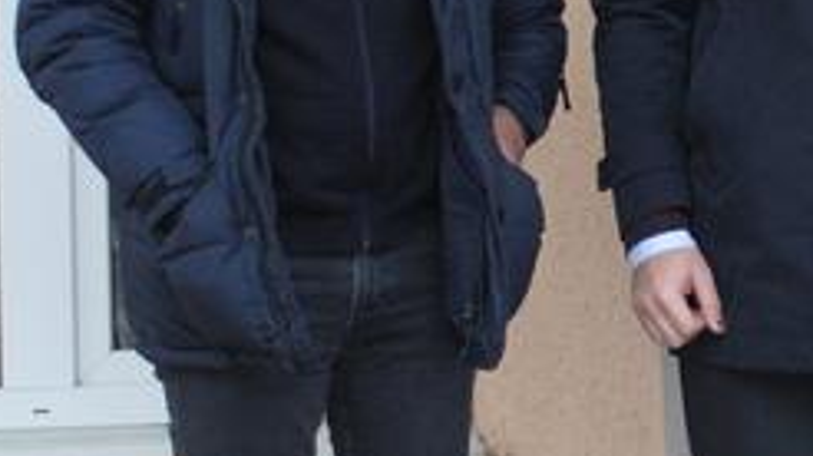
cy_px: 263
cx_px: 768
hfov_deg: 14.7
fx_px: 3102
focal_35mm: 144
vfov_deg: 8.4
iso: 400
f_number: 3.8
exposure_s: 1/125
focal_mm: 22
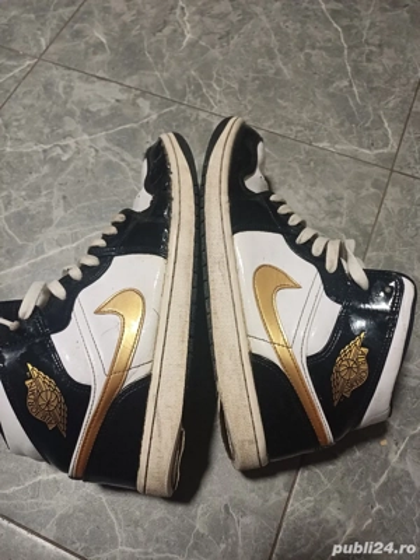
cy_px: 280
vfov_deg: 69.4
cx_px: 210
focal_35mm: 25
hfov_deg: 54.9
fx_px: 404
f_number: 1.8
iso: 400
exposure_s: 1/25
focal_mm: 4.65
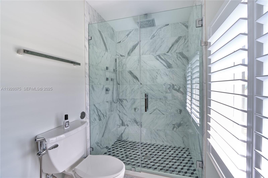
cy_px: 89
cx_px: 134
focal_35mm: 15
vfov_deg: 77.3
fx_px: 112
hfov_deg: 100.4
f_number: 11
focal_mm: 10
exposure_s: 1/5.26
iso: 160
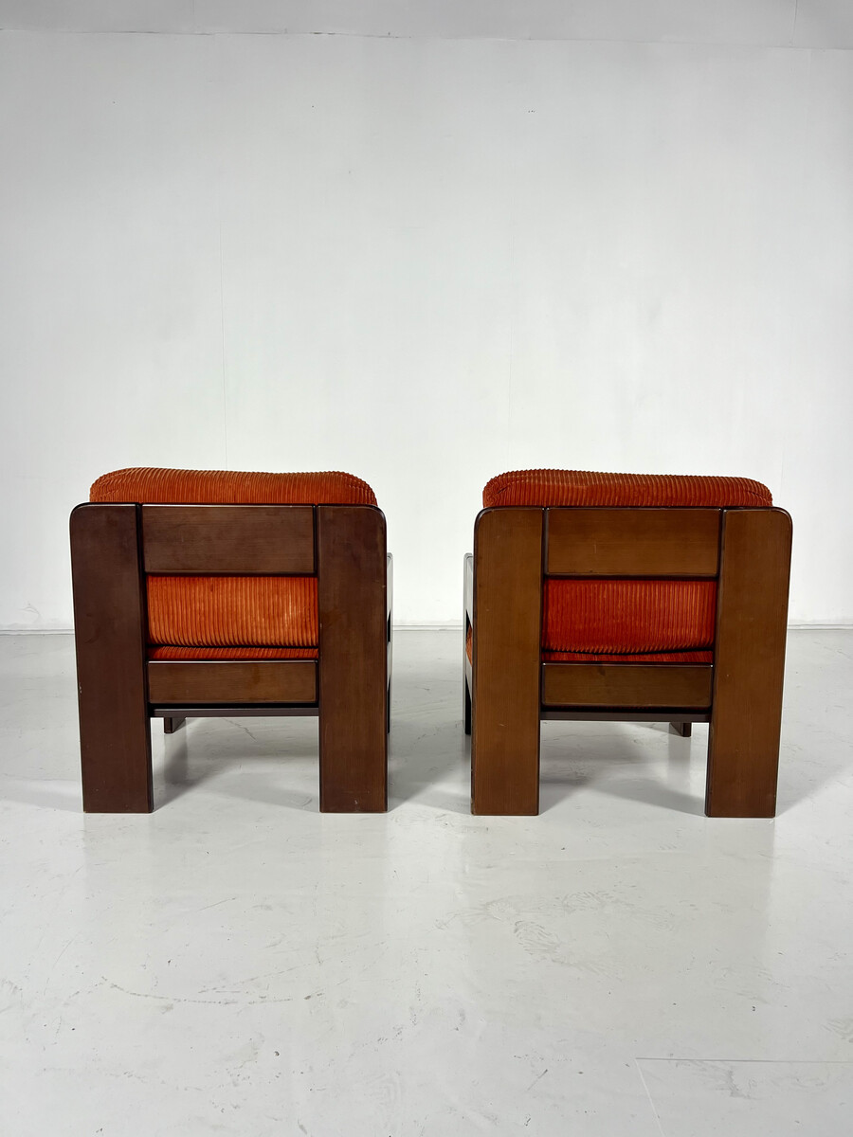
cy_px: 568
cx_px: 426
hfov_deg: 53.1
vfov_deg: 67.3
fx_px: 854
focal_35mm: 26
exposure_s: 1/121
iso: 80
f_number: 1.5
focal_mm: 5.7
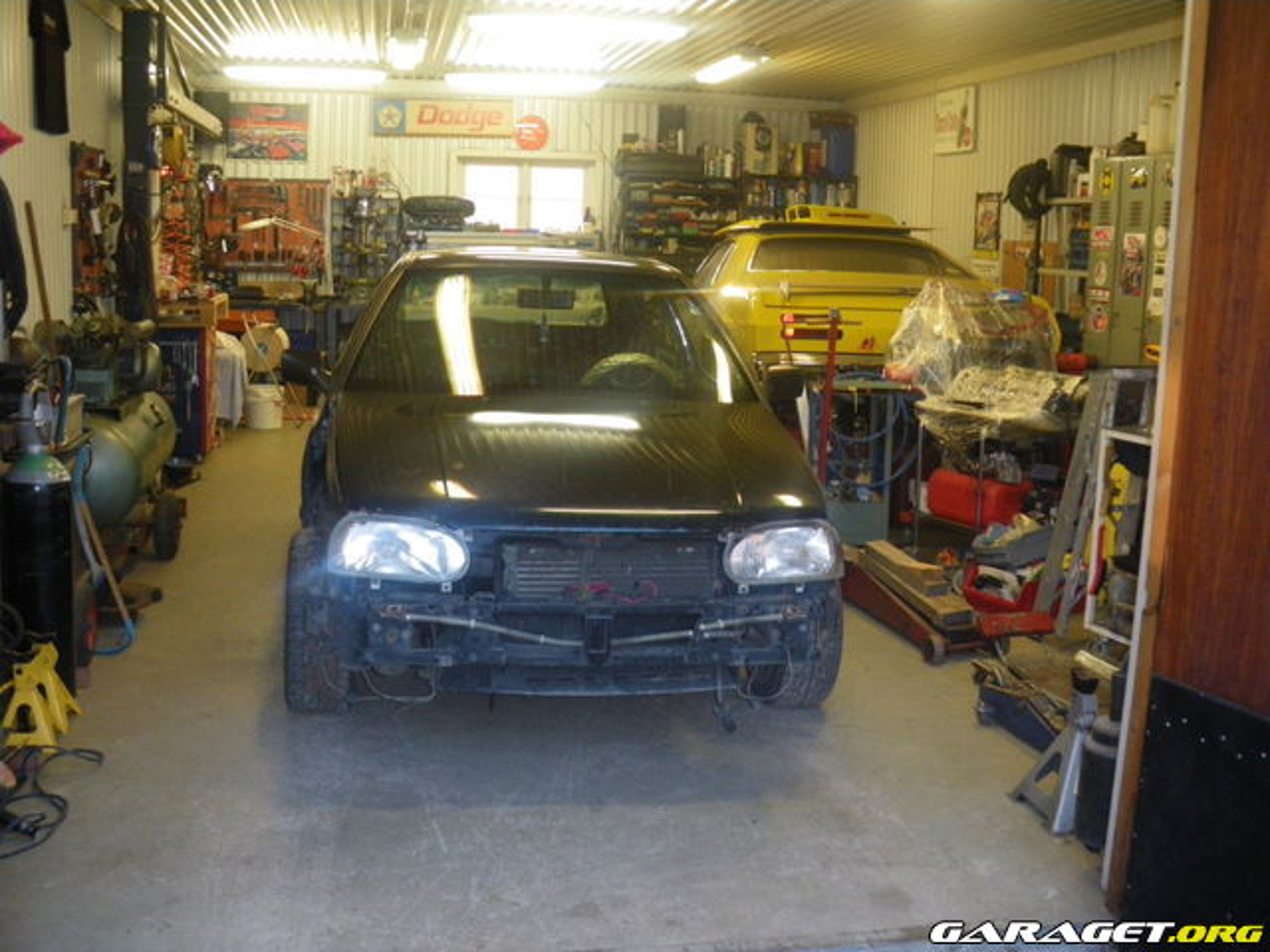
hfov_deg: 51.4
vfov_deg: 39.7
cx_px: 635
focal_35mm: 36
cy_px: 476
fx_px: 1321
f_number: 3.5
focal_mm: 6.3
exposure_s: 1/50
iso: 400
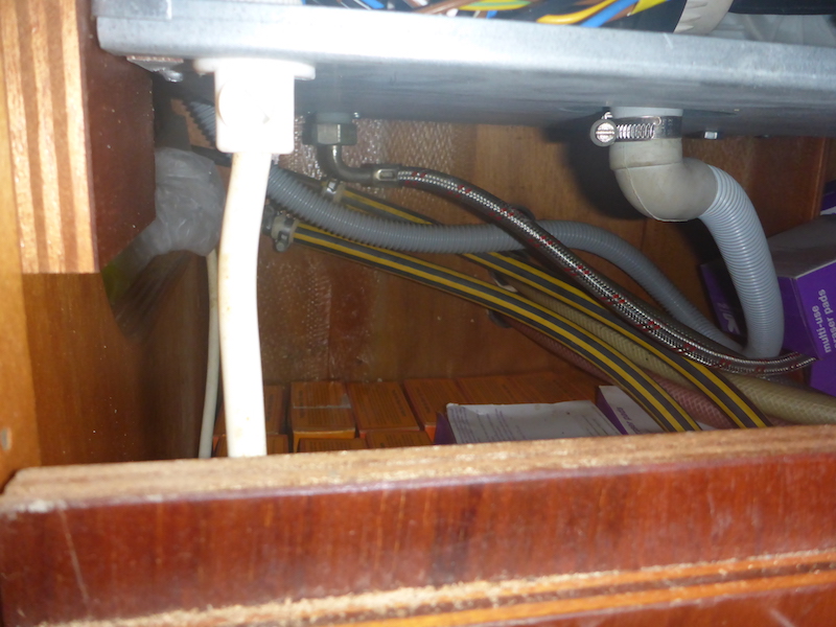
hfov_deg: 63.4
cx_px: 418
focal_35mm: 28
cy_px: 314
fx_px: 676
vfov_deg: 49.7
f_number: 3.3
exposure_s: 1/60
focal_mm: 4.9
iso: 400
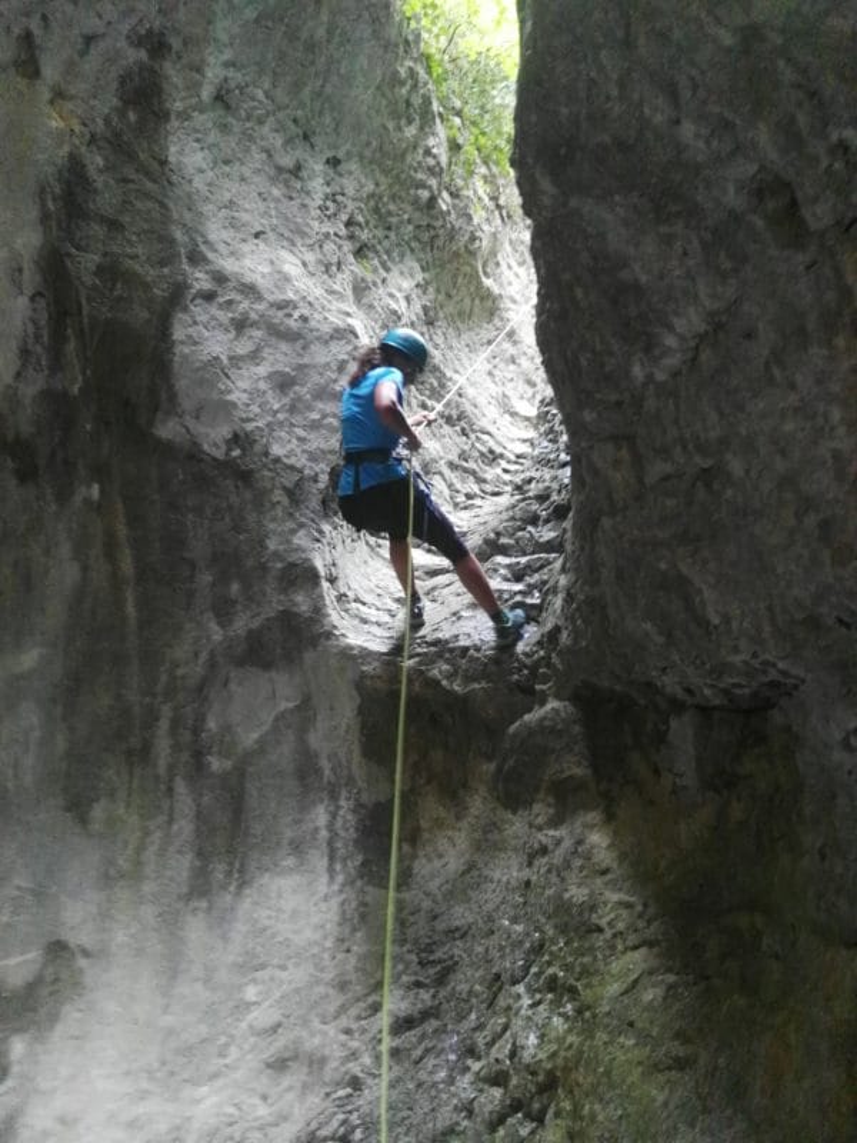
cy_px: 572
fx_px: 924
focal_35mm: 28
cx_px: 428
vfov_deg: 63.4
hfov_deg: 49.7
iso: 491
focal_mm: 2.96
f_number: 2
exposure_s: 1/25
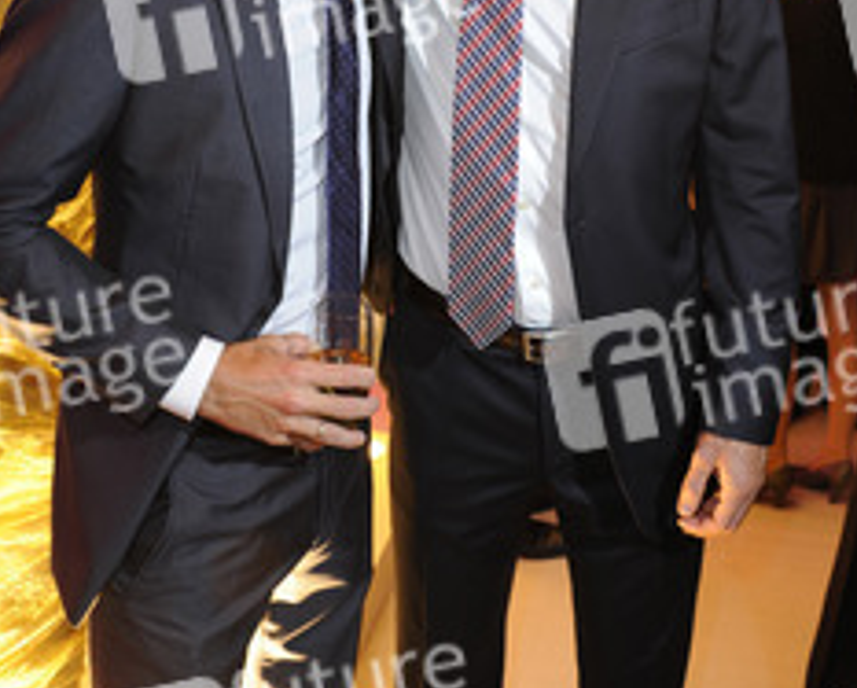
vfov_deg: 32.9
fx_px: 1143
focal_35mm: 45
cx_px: 397
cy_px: 180
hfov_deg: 41.1
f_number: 5.6
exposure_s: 1/40
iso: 1250
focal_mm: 28
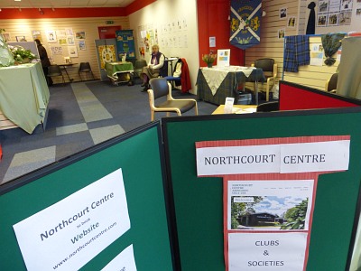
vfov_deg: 56.8
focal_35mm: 24
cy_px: 136
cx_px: 180
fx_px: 250
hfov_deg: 71.6
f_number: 3.3
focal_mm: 4.3
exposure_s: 1/25
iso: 400
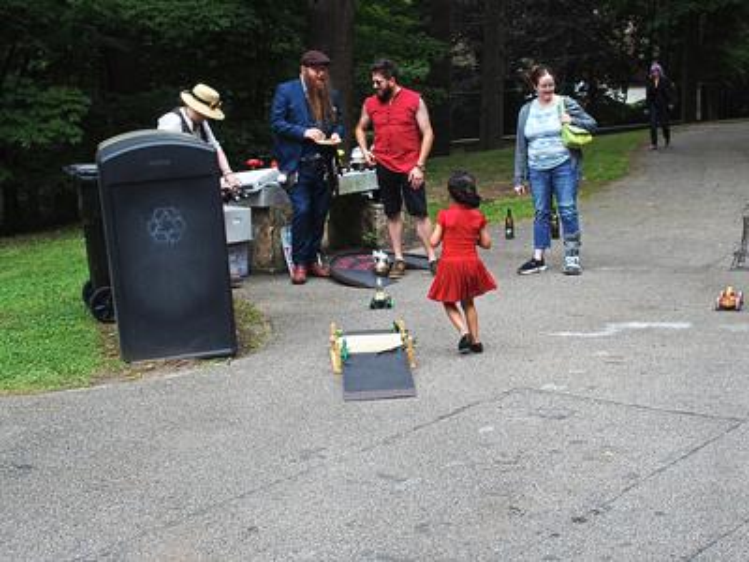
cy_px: 281
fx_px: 1082
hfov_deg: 38.2
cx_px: 374
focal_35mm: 50
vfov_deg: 29.1
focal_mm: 10.8
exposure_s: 1/200
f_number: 3.5
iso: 100
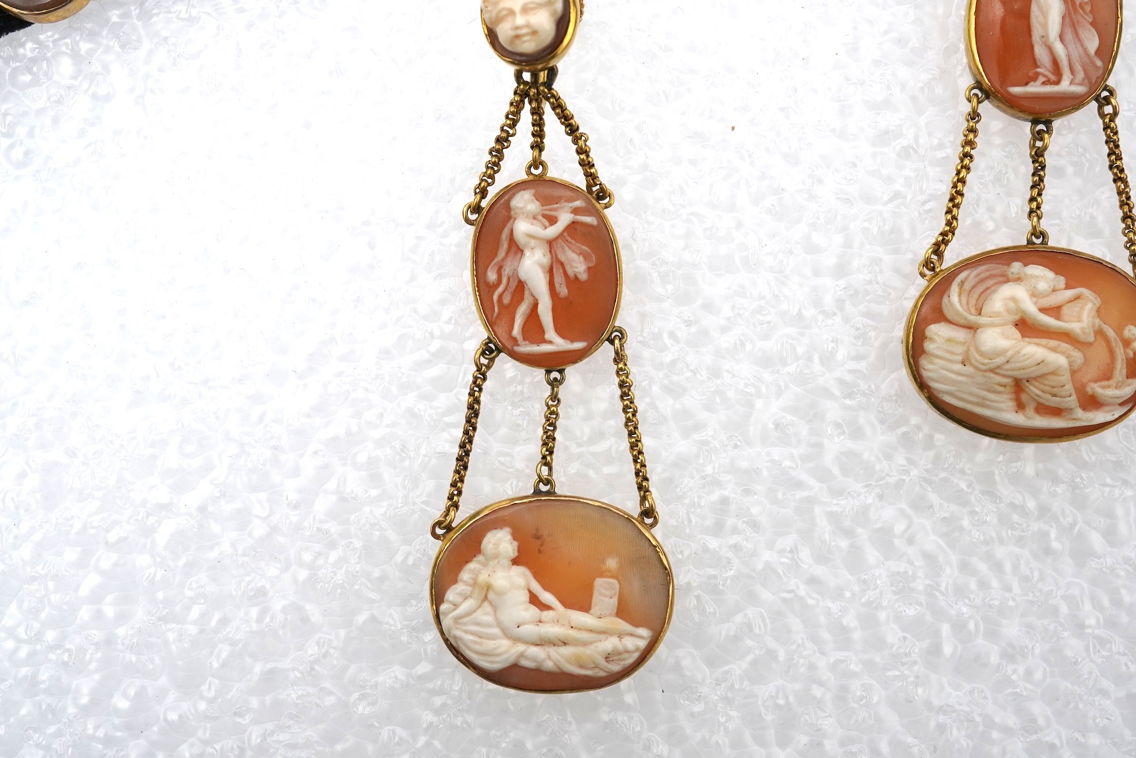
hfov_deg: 43.6
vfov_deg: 29.9
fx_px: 1420
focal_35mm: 45
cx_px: 568
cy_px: 379
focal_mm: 30
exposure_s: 1/100
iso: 500
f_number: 22
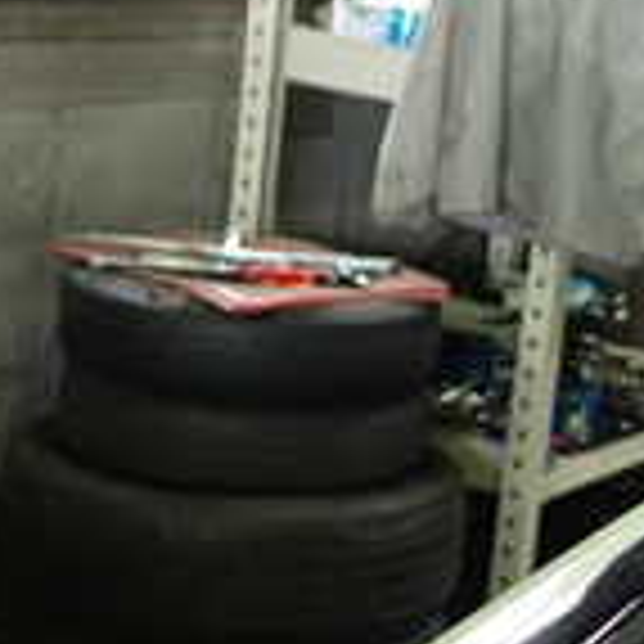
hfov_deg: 14.6
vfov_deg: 15.6
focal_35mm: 111
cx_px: 964
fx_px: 2336
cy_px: 473
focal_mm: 5.4
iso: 200
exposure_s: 1/30
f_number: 2.3
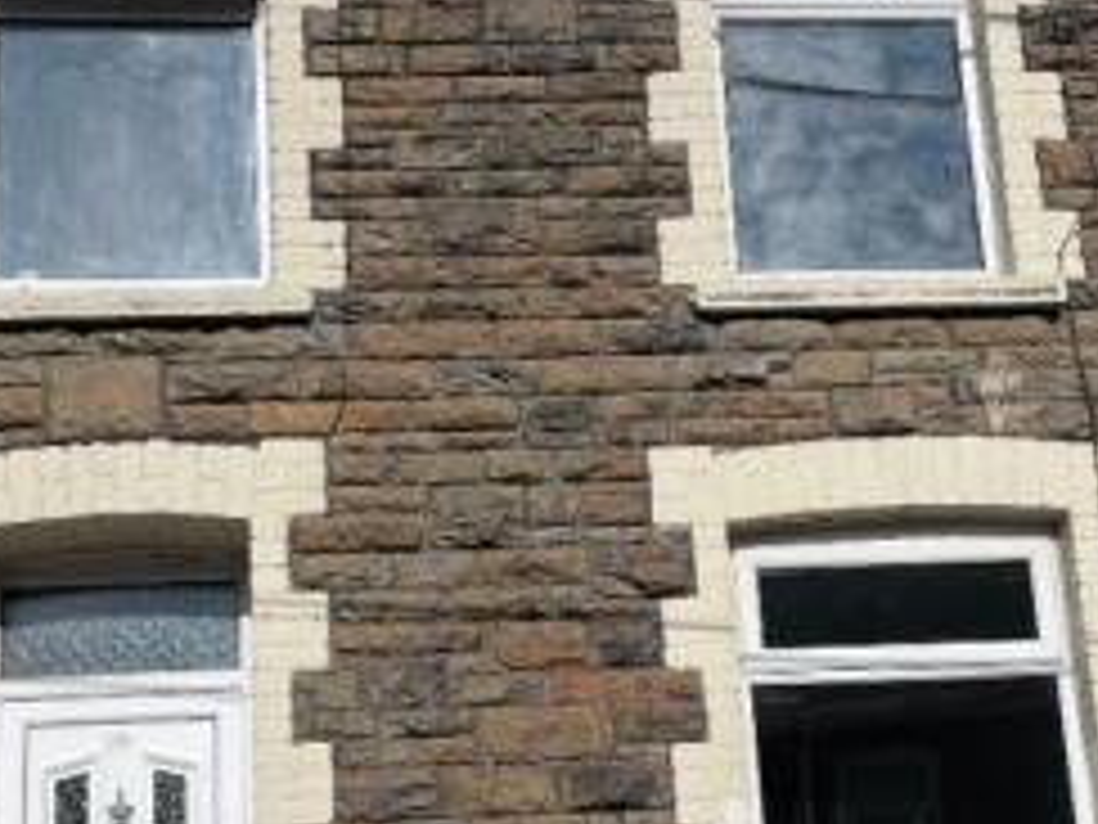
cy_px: 597
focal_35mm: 62
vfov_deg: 23.5
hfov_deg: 31.2
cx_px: 560
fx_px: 1967
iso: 32
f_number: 1.6
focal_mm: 4.2
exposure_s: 1/7813
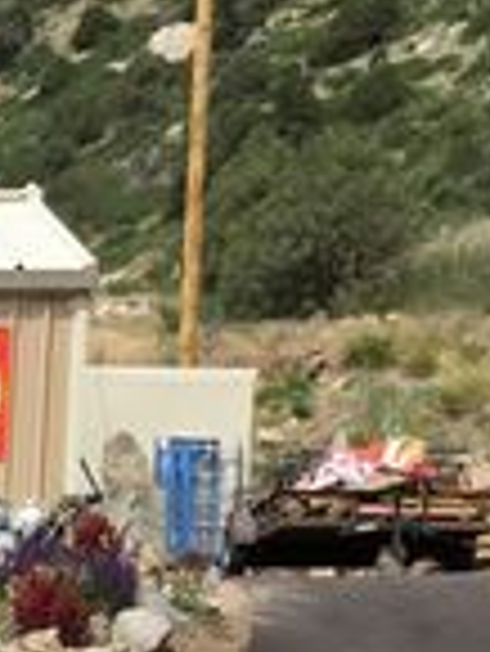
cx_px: -593
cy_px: 726
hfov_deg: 11.8
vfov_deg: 17.7
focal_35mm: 107
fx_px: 2017
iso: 25
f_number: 2.4
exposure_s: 1/1597
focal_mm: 3.3
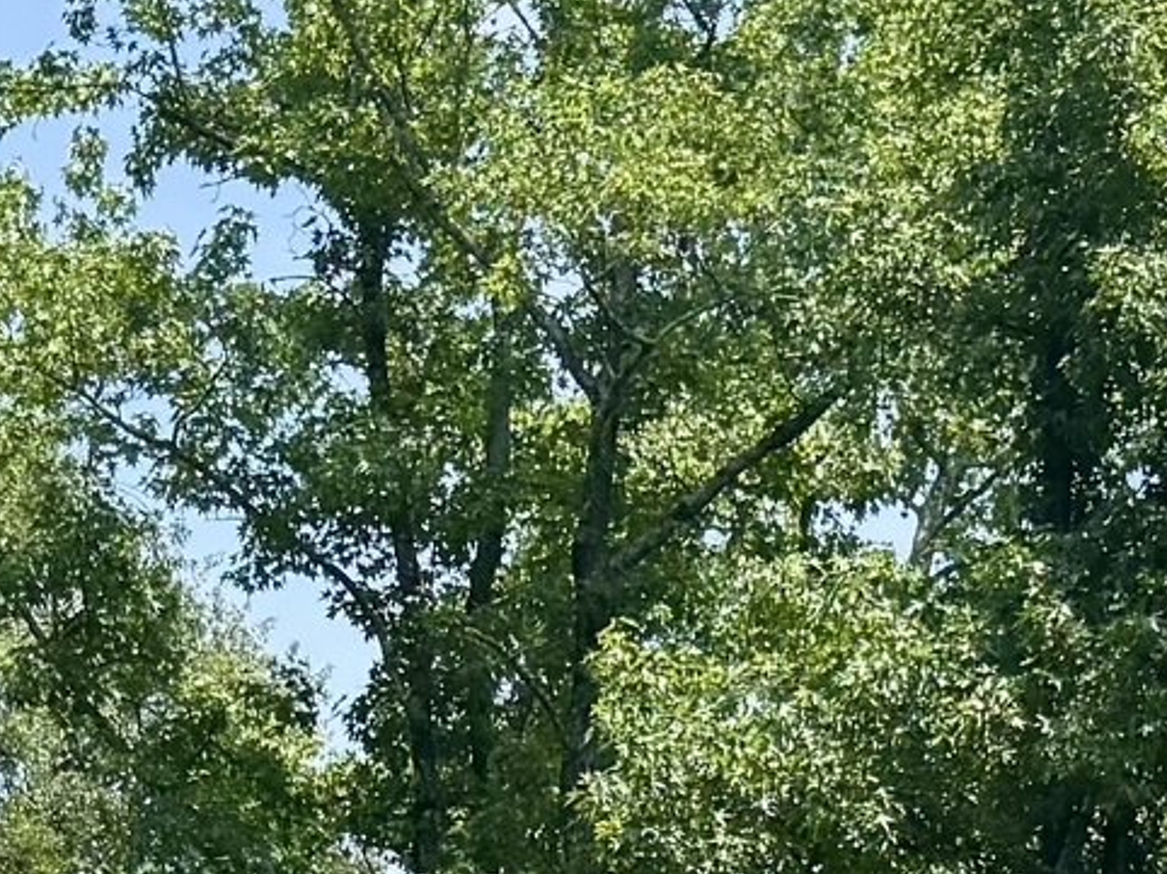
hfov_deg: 12.9
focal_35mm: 153
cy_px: 2528
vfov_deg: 8.3
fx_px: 5155
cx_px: 777
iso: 80
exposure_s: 1/2710
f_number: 1.78
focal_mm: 6.76
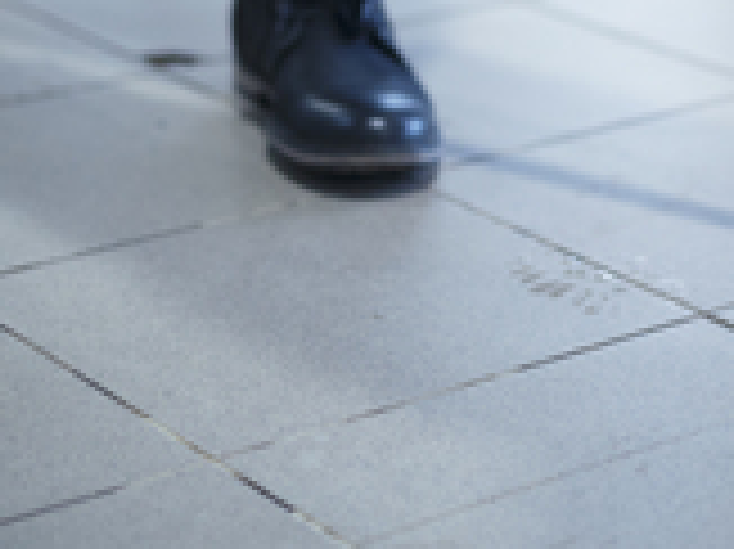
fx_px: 2860
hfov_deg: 14.4
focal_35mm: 135
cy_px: 54
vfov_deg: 10.9
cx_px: 743
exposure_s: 1/200
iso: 500
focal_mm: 50
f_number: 1.8
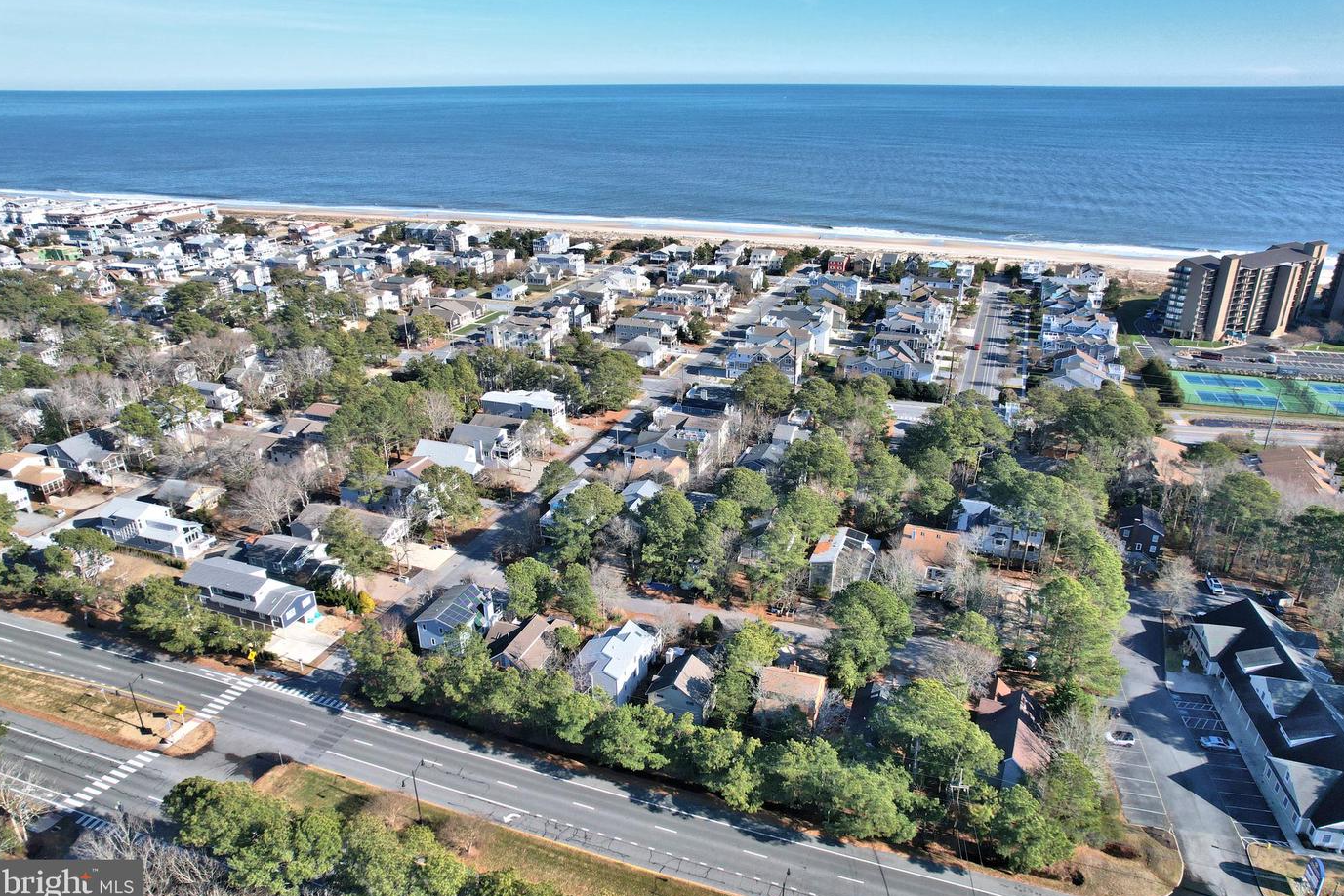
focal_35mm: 23
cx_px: 694
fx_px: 859
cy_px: 441
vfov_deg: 55.1
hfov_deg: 76.1
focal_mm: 8.38
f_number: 2.8
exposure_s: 1/1600
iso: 100
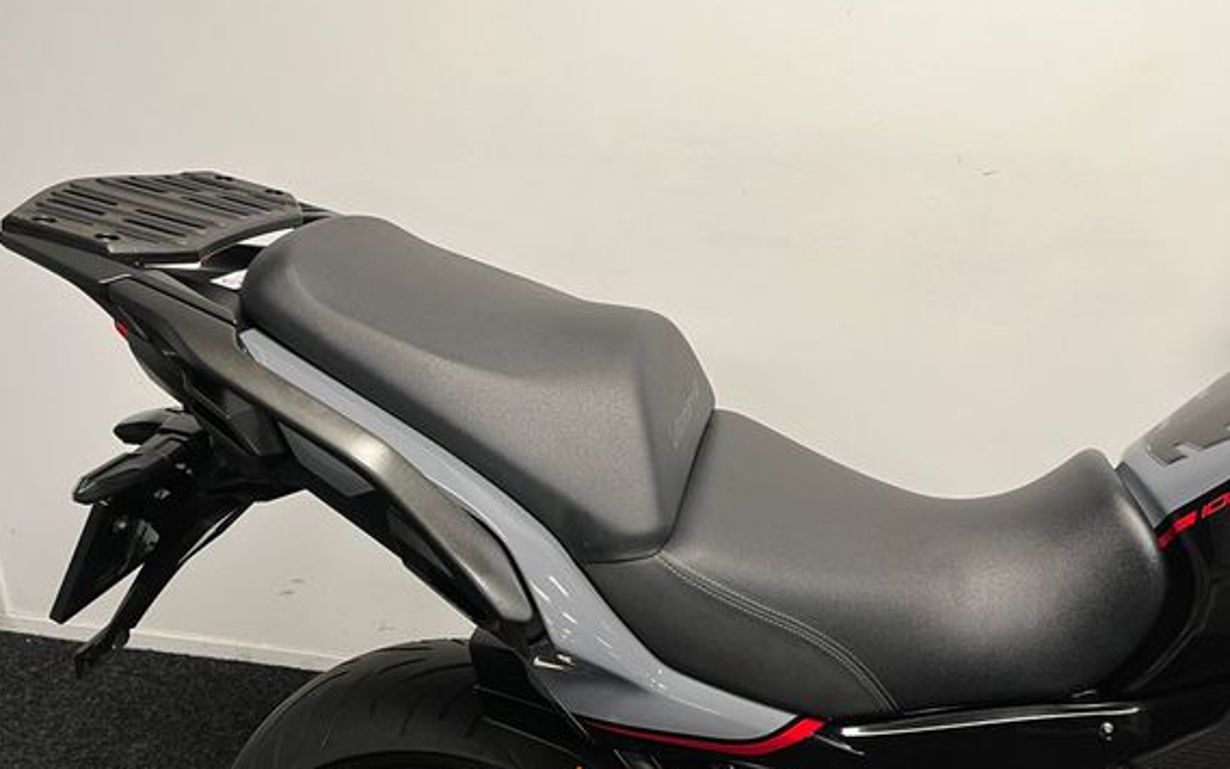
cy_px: 387
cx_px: 646
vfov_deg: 40.6
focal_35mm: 31
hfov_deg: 61.2
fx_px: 1039
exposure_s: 1/50
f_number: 1.6
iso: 80
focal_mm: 5.1
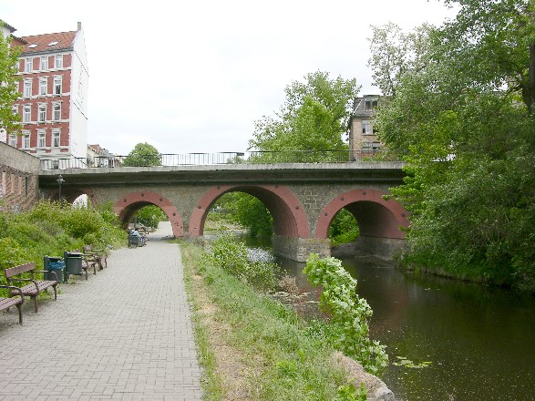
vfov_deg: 40.7
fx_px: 541
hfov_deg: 52.6
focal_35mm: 35
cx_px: 268
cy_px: 200
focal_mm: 8.9
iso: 50
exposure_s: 1/89.2
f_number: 6.3
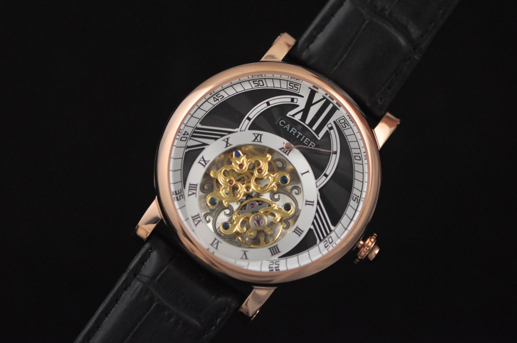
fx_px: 2259
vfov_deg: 8.7
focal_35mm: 158
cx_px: 258
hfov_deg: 13.1
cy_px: 172
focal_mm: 105
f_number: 3.3
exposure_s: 1/2000
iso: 1600
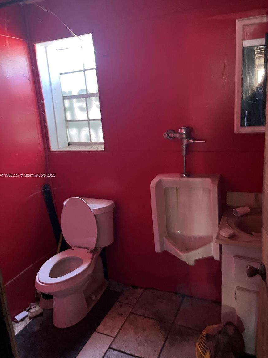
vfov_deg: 65.3
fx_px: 279
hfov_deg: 51.3
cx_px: 138
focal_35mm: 27
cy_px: 176
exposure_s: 1/30
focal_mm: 5.1
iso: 640
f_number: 1.6
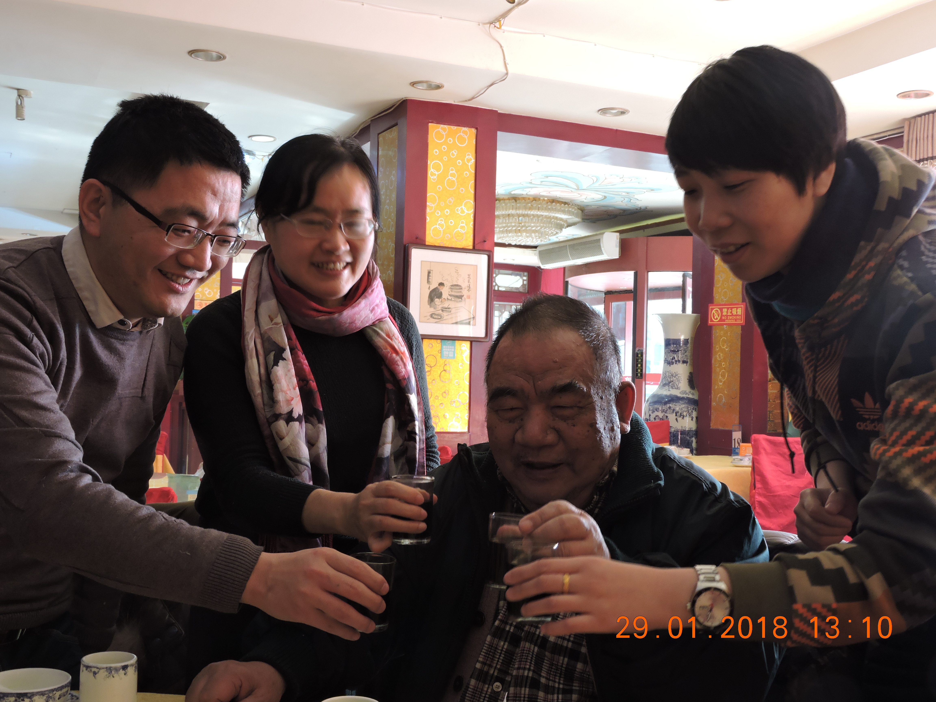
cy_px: 351
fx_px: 1082
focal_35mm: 40
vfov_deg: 36.0
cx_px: 468
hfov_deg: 46.8
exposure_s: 1/30
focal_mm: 7.2
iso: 160
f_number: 3.8
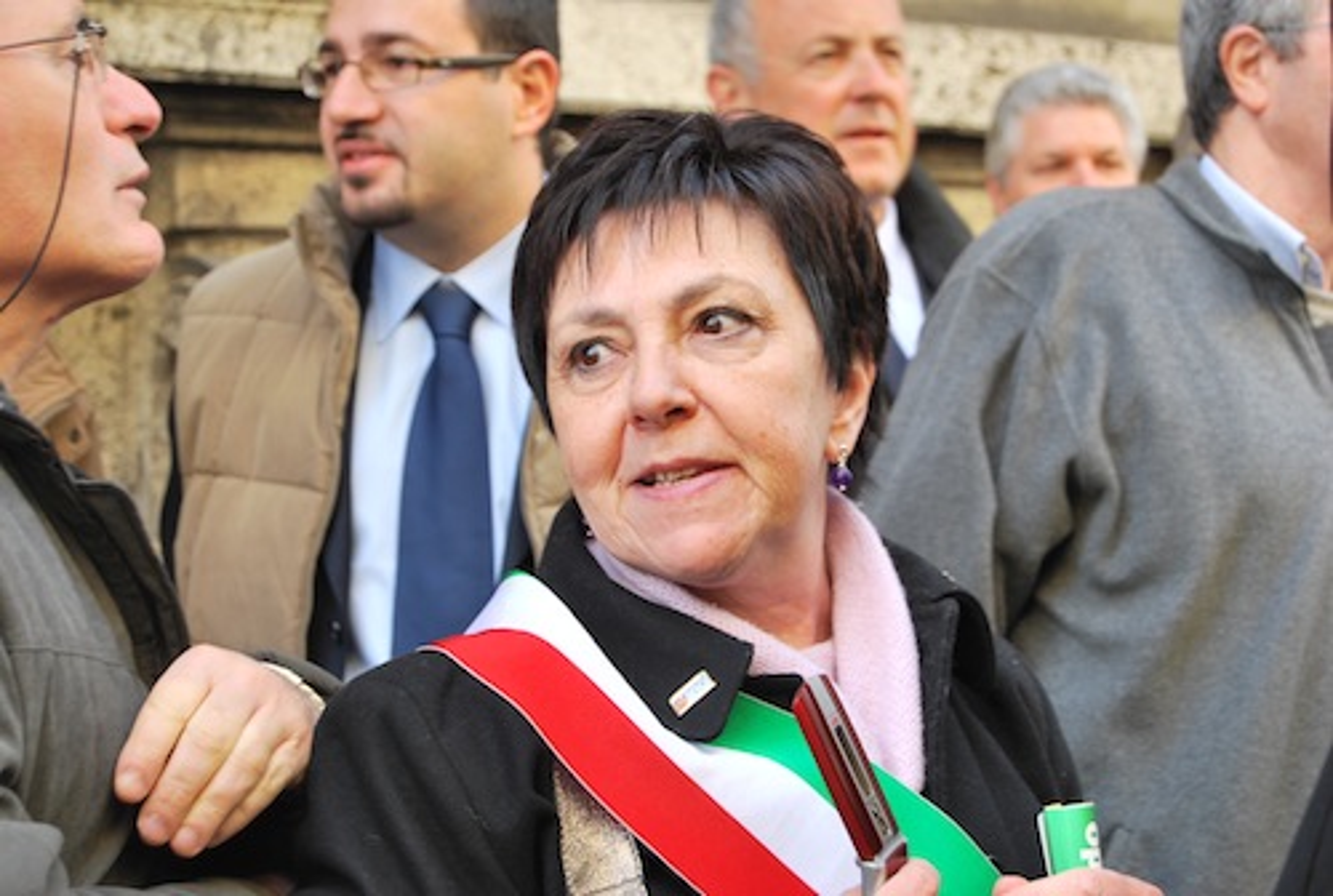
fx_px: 3062
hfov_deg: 24.6
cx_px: 666
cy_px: 448
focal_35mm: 82
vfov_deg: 16.6
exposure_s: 1/60
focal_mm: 55
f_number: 5.6
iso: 200
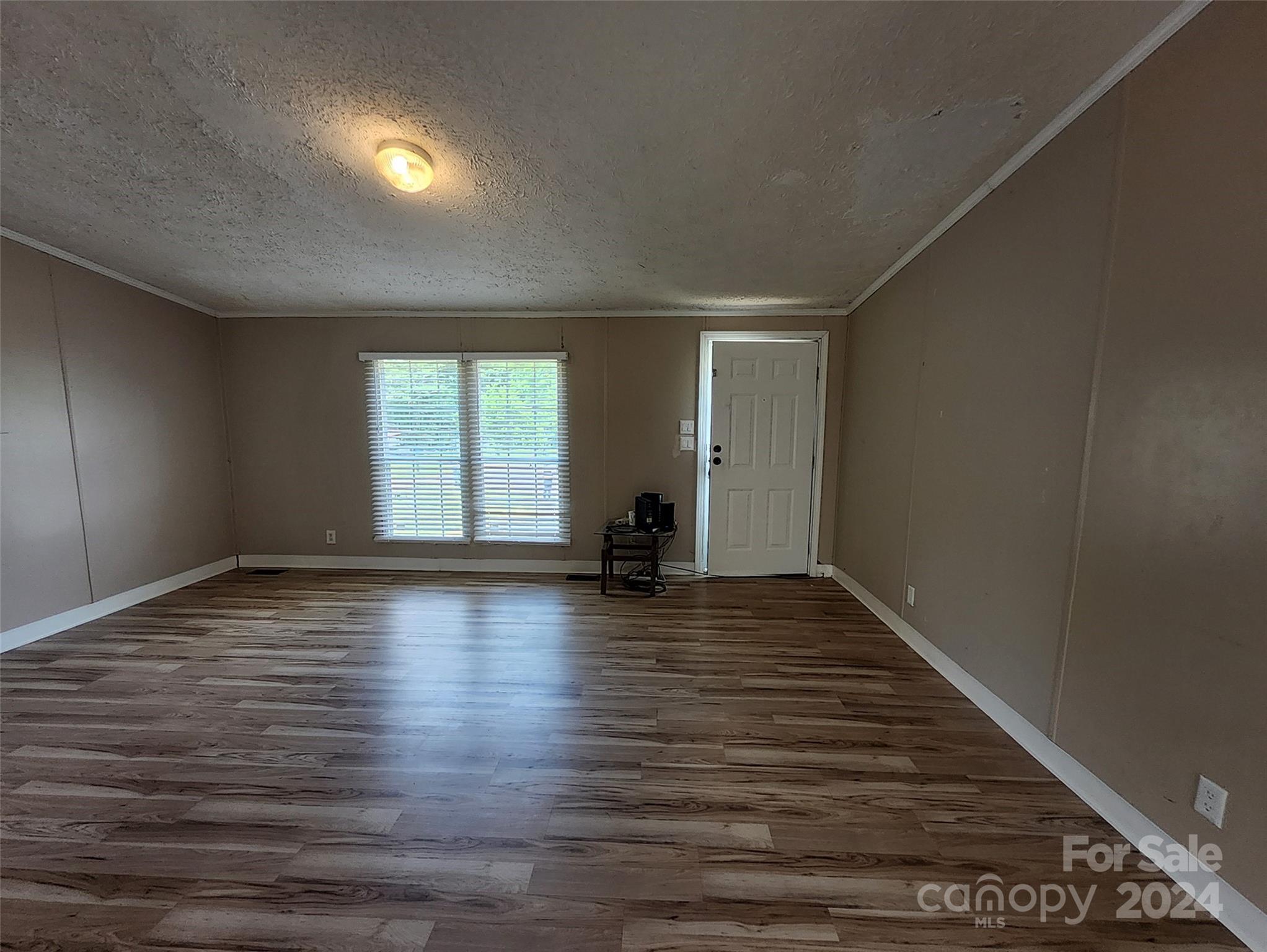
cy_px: 476
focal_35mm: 13
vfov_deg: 90.0
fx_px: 476
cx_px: 634
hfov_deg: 106.1
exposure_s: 1/60
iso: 50
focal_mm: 1.13
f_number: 2.2
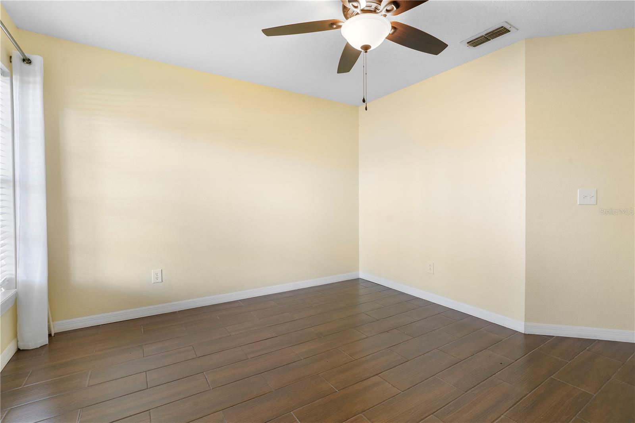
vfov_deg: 73.7
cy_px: 212
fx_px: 282
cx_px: 318
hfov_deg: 96.7
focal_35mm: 16
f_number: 8
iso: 800
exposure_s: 1/10
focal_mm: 16
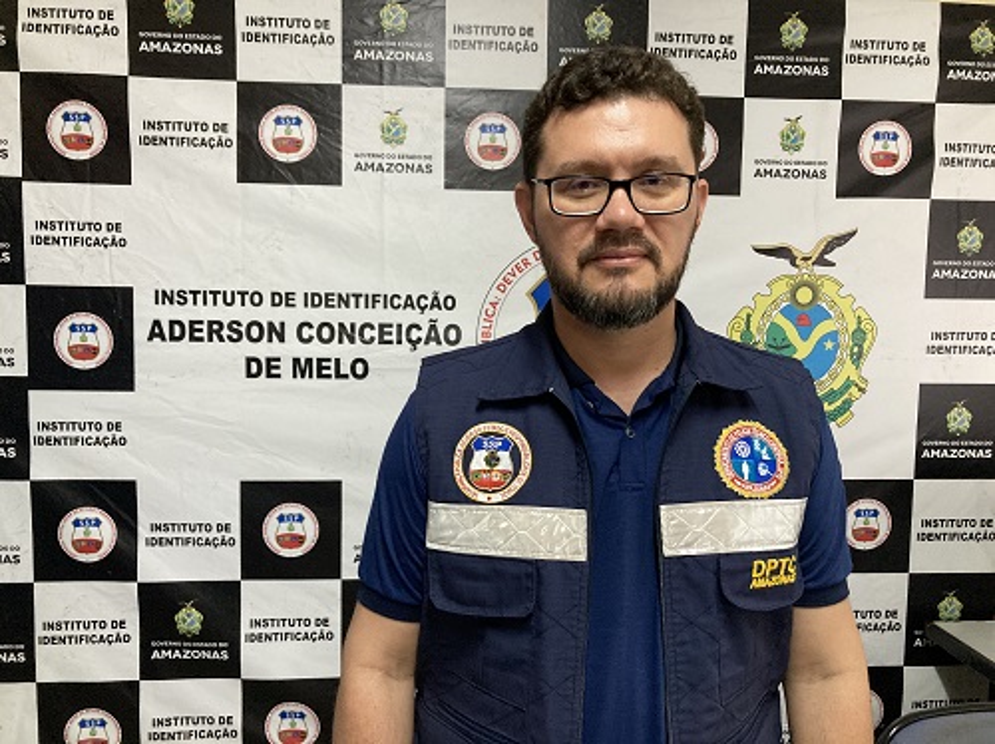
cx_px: 498
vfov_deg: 49.7
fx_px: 804
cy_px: 372
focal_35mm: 28
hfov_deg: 63.5
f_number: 1.8
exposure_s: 1/40
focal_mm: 3.99
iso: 320
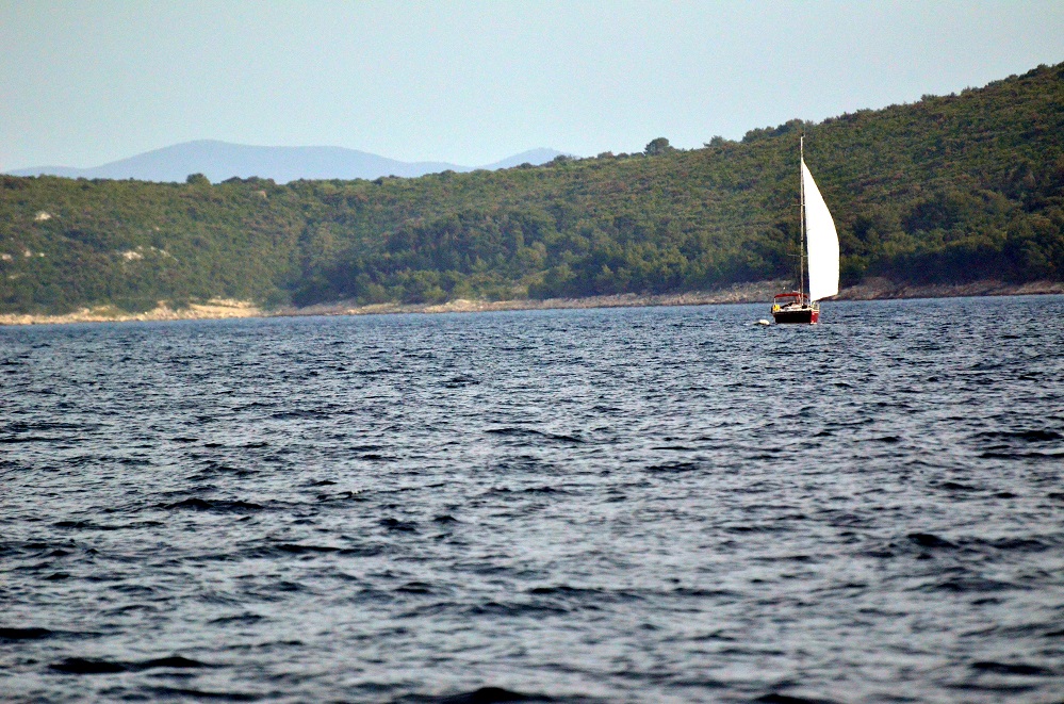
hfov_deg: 4.6
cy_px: 352
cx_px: 532
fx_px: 13268
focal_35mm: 450
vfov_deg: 3.0
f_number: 5.6
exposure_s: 1/8000
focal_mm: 300
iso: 2200
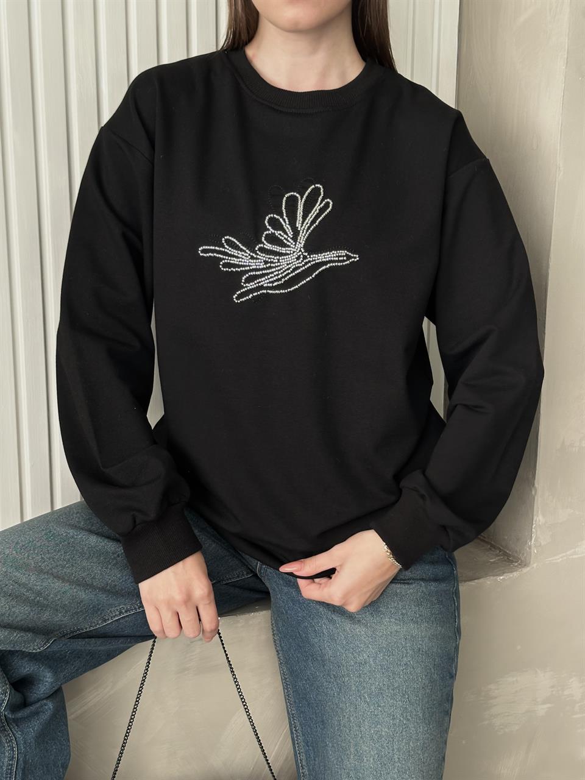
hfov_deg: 30.3
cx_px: 292
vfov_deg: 39.7
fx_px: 1082
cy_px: 390
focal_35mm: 48
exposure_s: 1/95
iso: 80
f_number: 1.78
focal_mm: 6.86
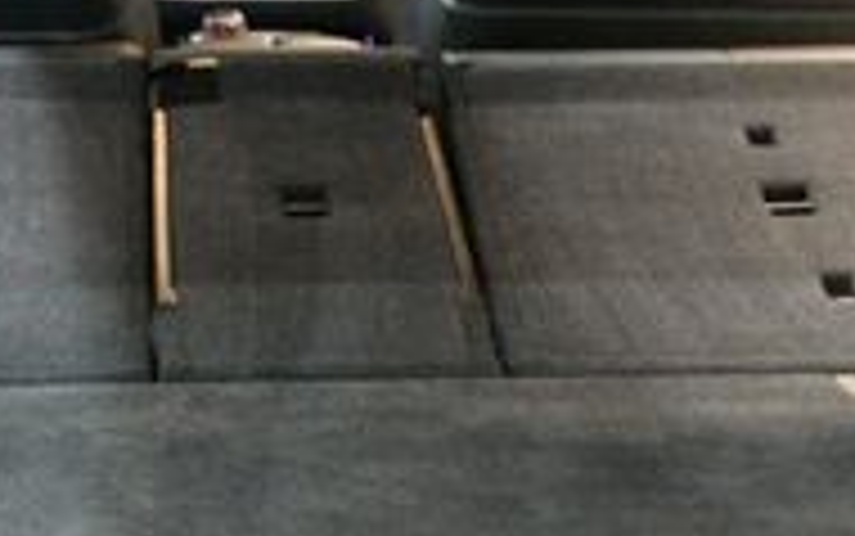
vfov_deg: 11.3
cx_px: 369
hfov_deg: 18.4
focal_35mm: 113
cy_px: 671
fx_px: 2635
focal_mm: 22
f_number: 3.5
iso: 7200
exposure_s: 1/60
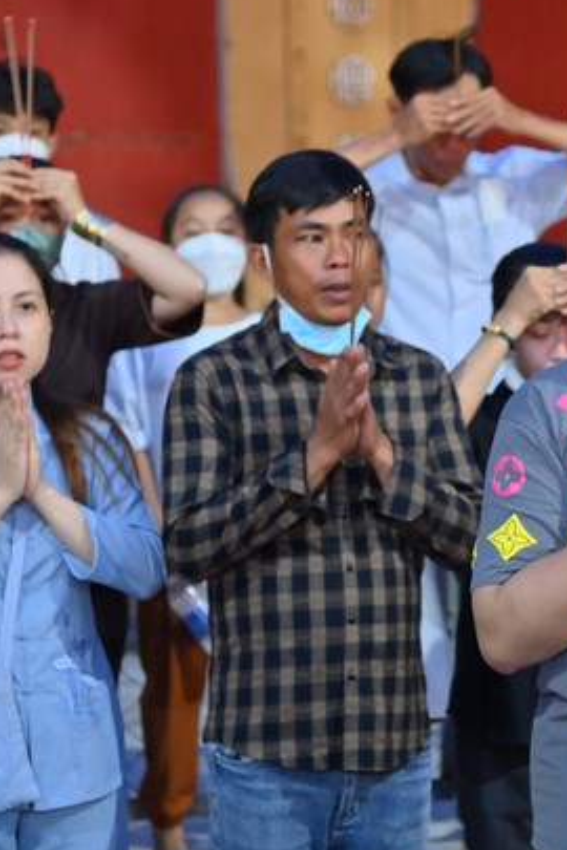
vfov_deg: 14.9
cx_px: 504
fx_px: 3260
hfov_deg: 9.9
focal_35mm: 138
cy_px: 421
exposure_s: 1/50
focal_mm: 86
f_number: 4
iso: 2000
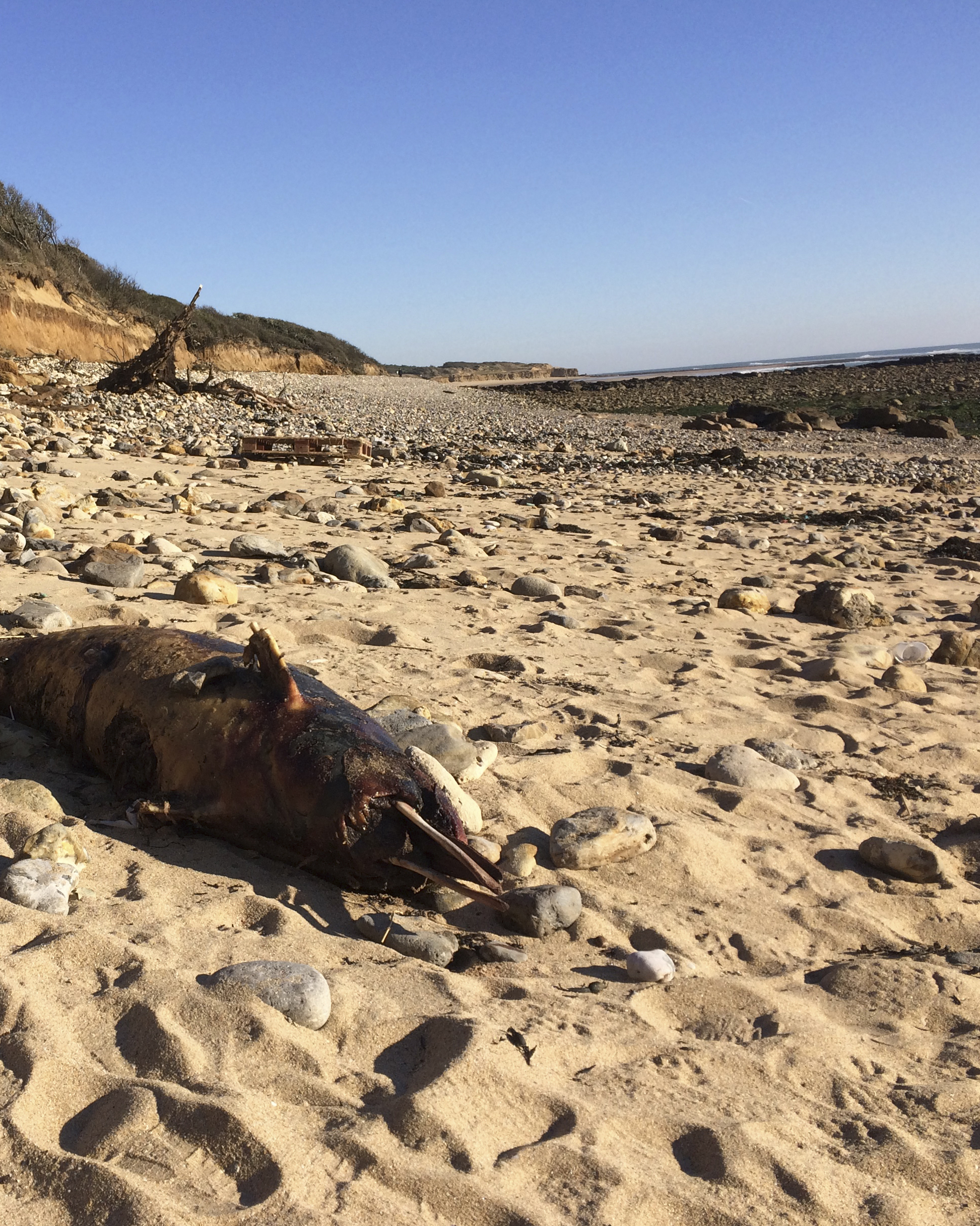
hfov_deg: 38.0
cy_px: 615
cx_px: 227
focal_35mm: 38
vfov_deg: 47.9
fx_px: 1378
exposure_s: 1/2283
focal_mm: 4.15
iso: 32
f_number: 2.2
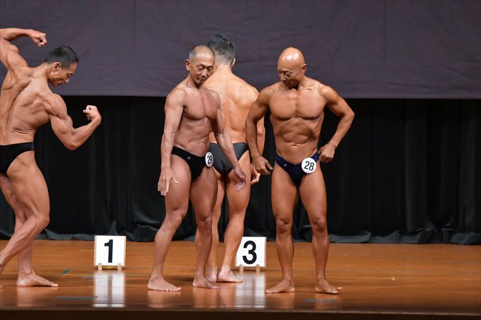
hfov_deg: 8.1
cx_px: 240
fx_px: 3405
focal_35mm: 255
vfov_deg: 5.4
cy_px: 160
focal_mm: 170
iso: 6400
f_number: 5.6
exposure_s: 1/400
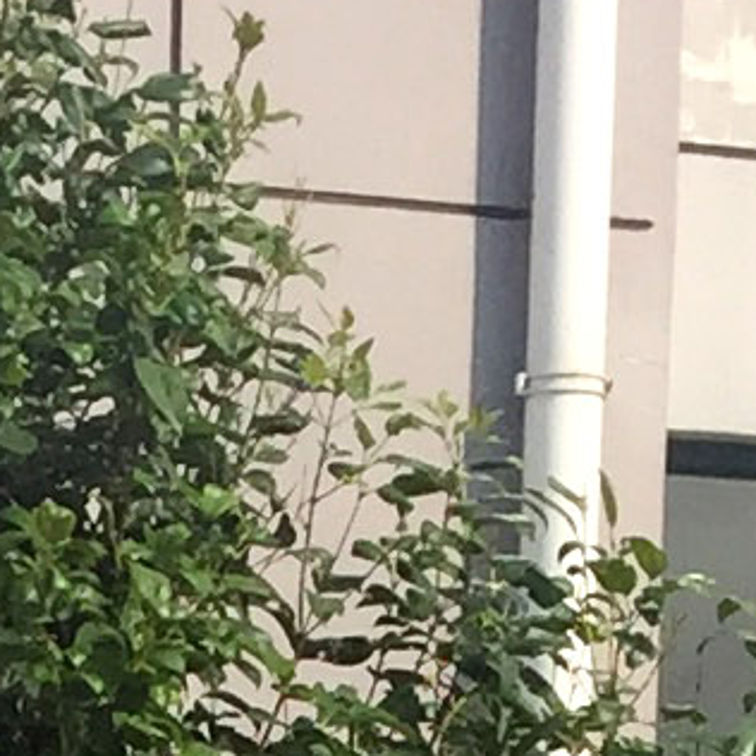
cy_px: 2914
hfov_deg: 6.5
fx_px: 6548
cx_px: -605
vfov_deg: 5.7
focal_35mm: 265
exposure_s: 1/3049
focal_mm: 4.15
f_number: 2.2
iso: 32
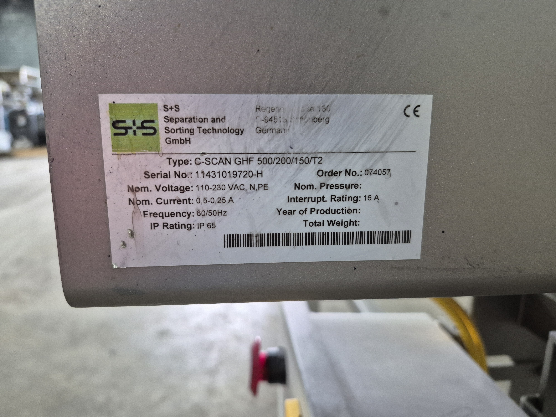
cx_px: 278
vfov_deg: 58.9
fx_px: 369
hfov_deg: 73.9
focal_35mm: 23
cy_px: 208
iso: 640
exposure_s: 1/120
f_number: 1.8
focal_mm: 5.4
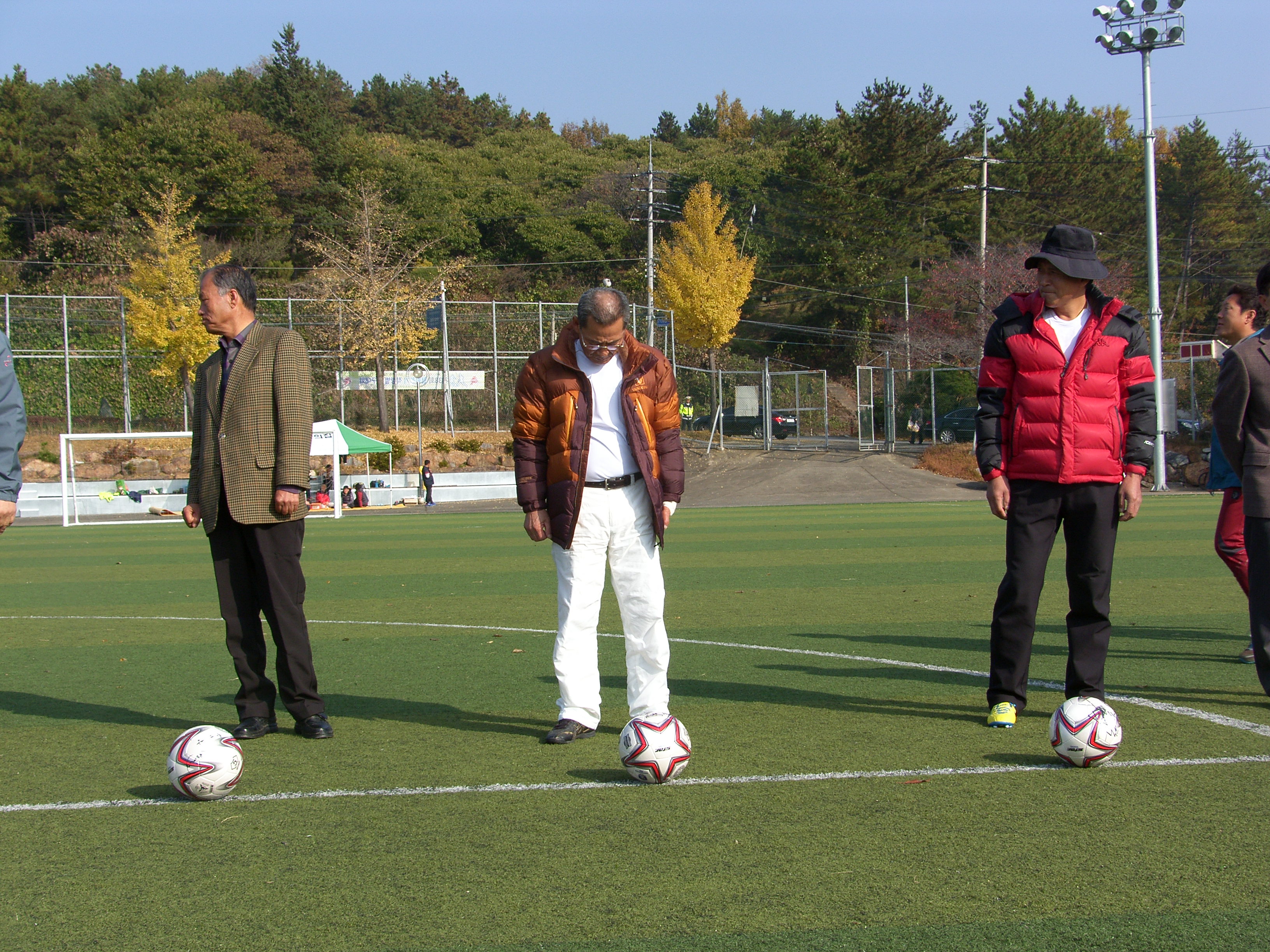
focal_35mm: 50
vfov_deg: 29.1
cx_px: 635
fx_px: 1834
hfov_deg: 38.2
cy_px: 476
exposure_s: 1/320
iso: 50
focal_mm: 12.9
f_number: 5.6
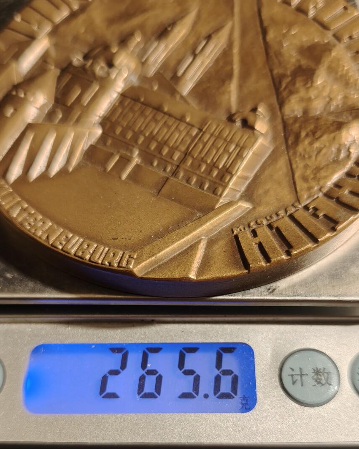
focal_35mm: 38
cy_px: 328
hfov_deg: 39.2
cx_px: 183
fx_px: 504
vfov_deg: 46.5
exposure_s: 1/200
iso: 250
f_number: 1.6
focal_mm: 6.06
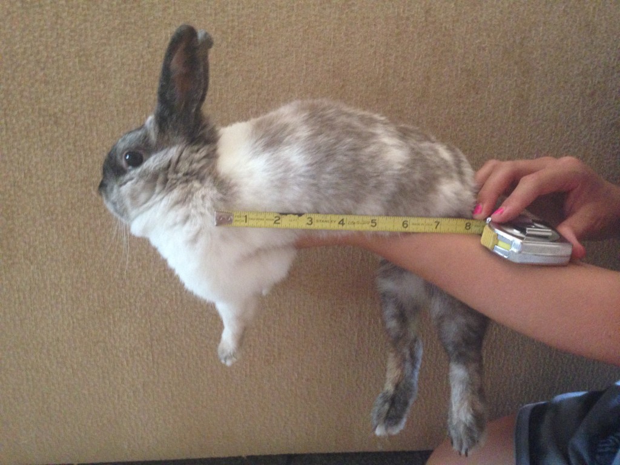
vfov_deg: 42.9
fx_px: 591
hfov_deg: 55.4
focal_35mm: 33
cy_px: 232
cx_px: 310
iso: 400
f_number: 2.4
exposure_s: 1/15
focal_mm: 4.12
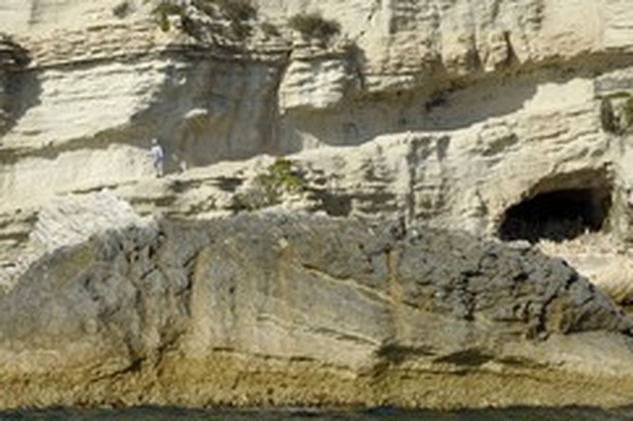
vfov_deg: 7.2
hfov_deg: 10.7
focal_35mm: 191
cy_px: 97
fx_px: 3356
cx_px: 149
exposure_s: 1/400
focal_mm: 110
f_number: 11
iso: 200
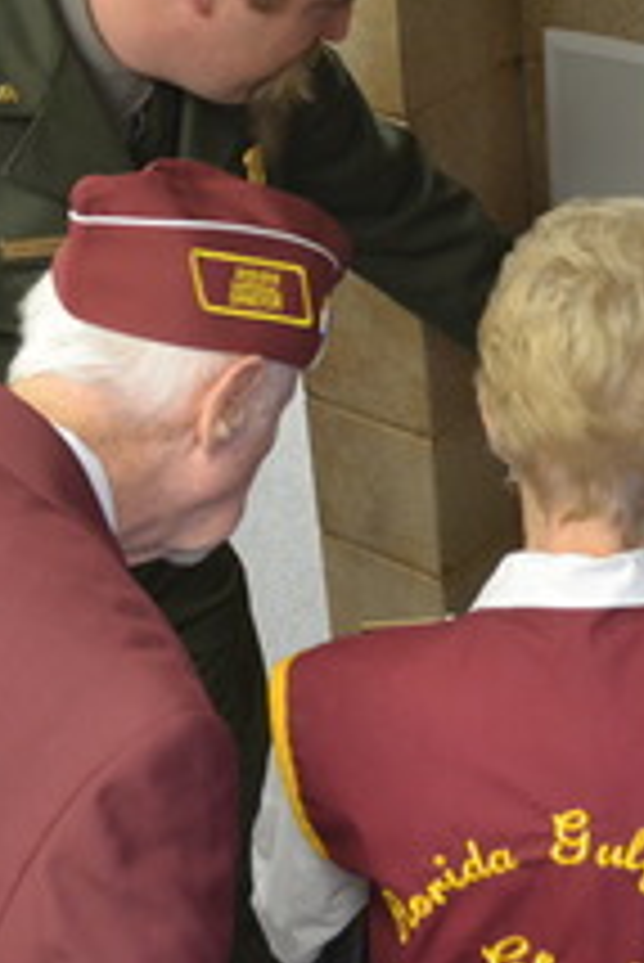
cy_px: 344
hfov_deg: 17.7
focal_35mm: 77
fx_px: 2063
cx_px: 311
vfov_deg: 26.2
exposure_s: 1/30
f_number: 5
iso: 800
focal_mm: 22
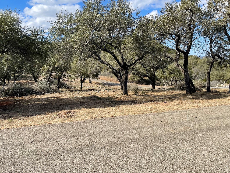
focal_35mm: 30
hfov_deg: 60.0
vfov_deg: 46.8
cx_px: 117
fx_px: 199
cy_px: 80
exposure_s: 1/2618
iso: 32
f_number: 1.6
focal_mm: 4.2
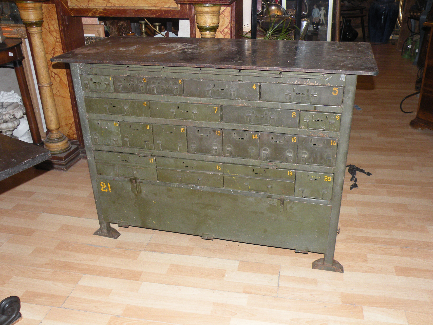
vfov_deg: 42.9
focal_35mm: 33
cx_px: 216
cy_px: 162
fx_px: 413
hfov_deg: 55.4
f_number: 3.2
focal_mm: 5.8
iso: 114
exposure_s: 1/60
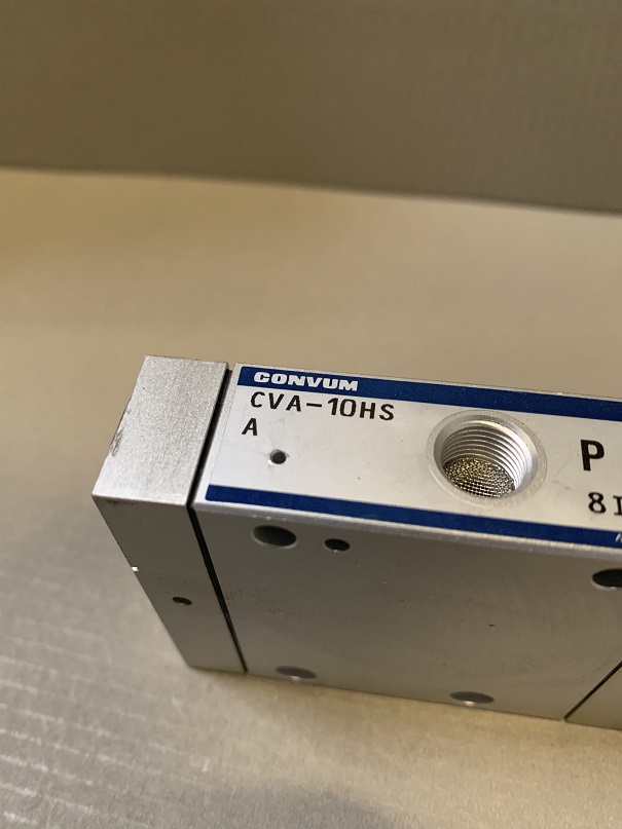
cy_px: 414
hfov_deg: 53.1
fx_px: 623
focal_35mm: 26
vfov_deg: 67.3
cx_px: 311
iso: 400
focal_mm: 4.25
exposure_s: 1/40
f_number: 1.8
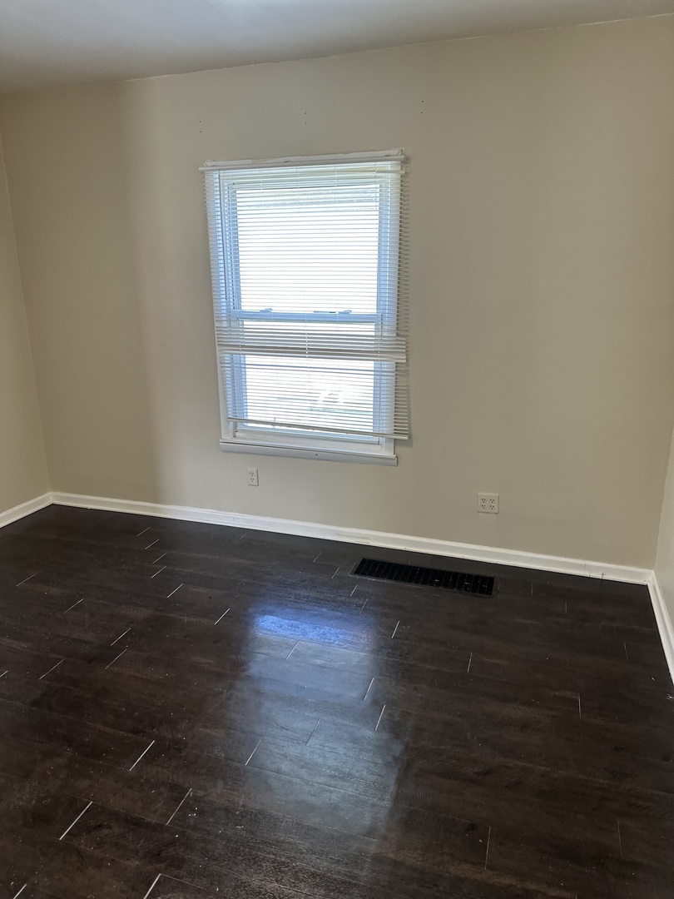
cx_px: 337
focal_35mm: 24
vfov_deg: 71.6
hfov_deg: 56.8
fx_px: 623
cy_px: 450
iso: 200
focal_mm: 6.86
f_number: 1.78
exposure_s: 1/120
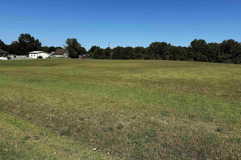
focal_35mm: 25
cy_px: 74
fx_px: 167
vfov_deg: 51.2
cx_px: 121
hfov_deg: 71.5
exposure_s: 1/5000
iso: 80
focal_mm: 6.86
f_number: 1.78
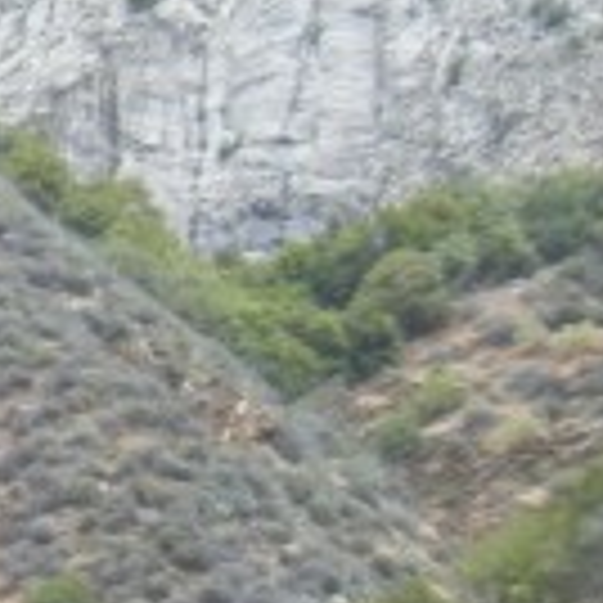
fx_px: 3981
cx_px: -1179
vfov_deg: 8.6
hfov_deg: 7.6
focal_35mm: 202
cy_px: 562
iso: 160
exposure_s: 1/528
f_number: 3.5
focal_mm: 5.4
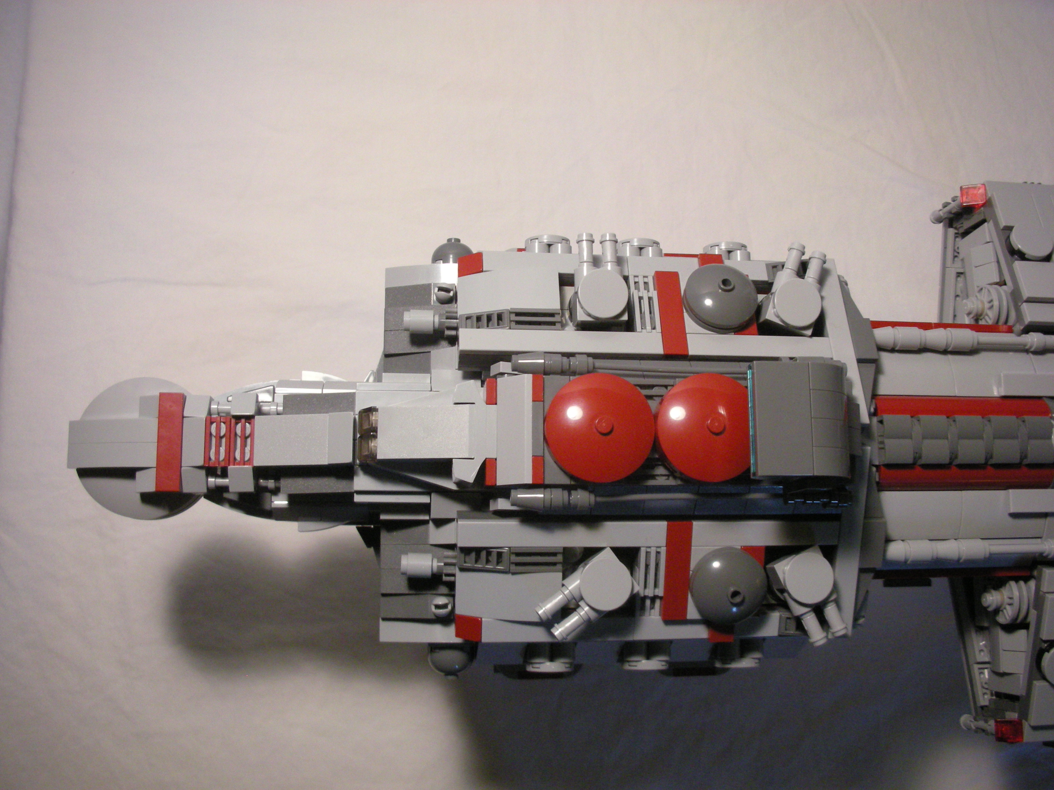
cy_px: 395
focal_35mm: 35
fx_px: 1066
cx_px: 527
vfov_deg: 40.7
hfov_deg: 52.6
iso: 200
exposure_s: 1/29.2
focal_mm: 5.8
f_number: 2.8
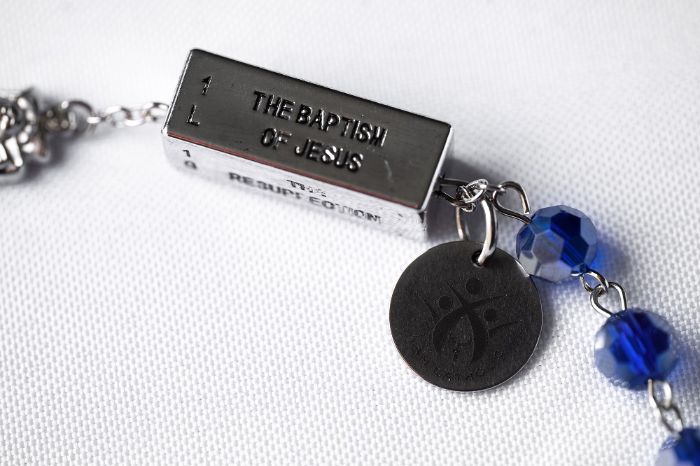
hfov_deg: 19.5
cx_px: 350
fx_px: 2041
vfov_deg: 13.0
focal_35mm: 105
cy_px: 233
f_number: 4
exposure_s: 1/100
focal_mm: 105
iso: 64
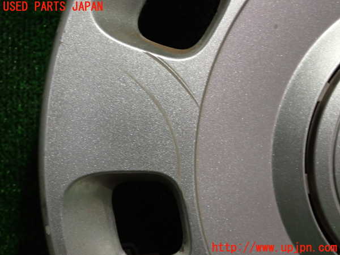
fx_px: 432
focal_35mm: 44
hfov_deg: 42.9
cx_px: 170
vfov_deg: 32.9
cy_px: 128
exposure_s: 1/50
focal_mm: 7.84
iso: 400
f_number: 2.9
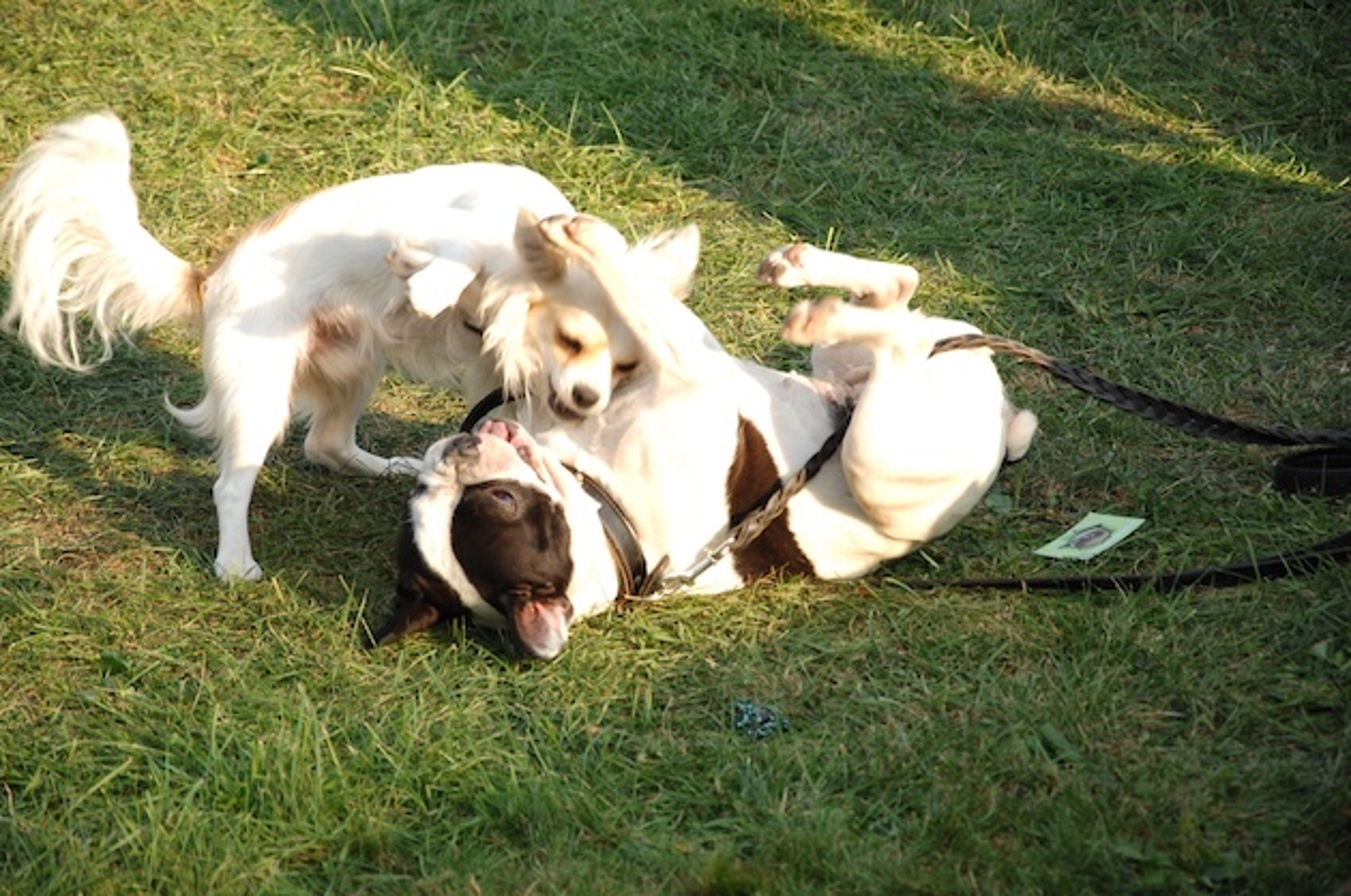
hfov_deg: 13.1
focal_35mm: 158
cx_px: 676
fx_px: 5902
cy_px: 448
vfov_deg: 8.7
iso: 200
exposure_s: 1/160
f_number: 6.3
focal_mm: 105
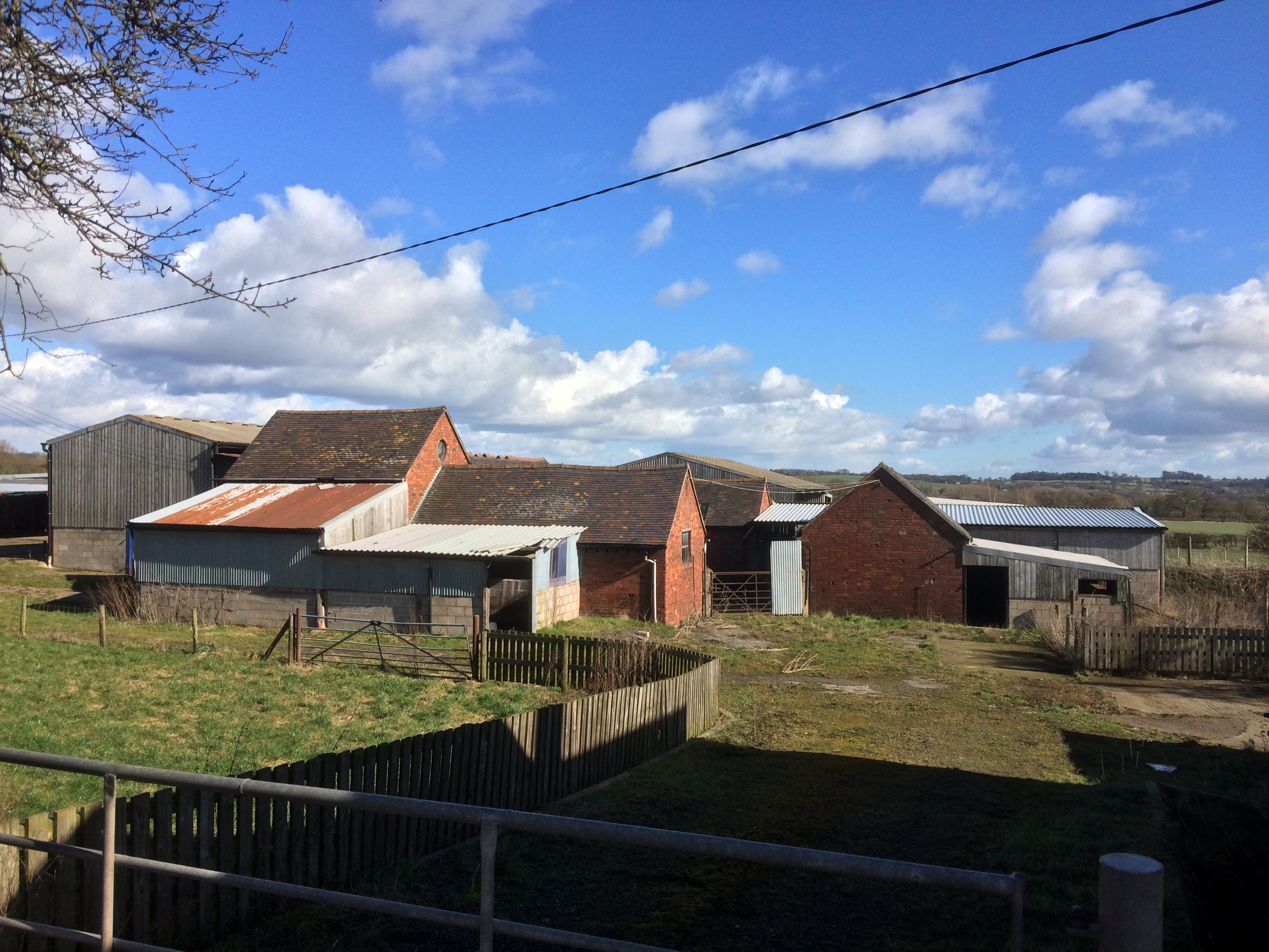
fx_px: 1063
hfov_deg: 61.7
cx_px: 634
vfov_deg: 48.2
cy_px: 476
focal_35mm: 29
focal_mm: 4.15
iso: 32
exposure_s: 1/2160
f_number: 2.2
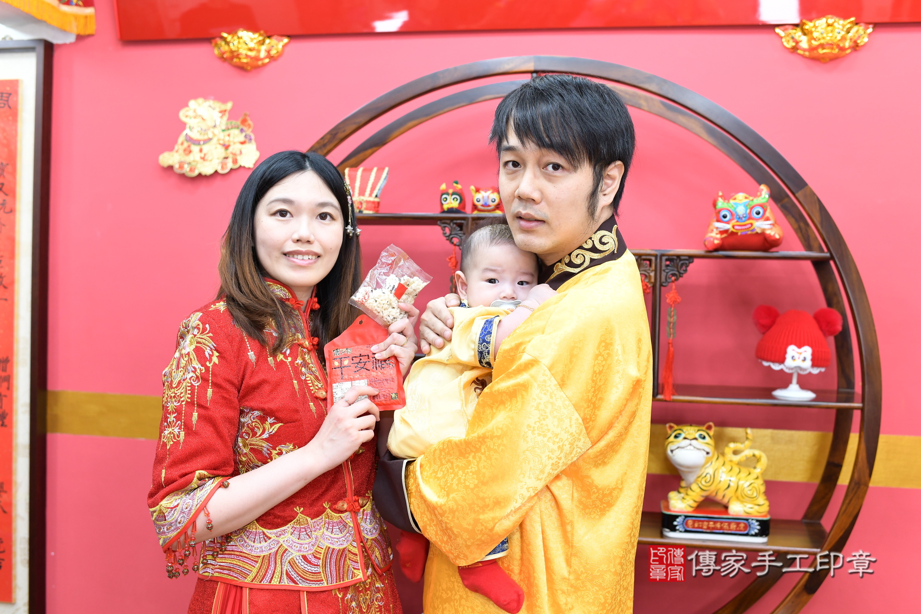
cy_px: 307
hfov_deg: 54.4
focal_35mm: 35
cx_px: 460
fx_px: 895
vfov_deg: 37.9
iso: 1000
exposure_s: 1/200
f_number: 4.5
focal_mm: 35
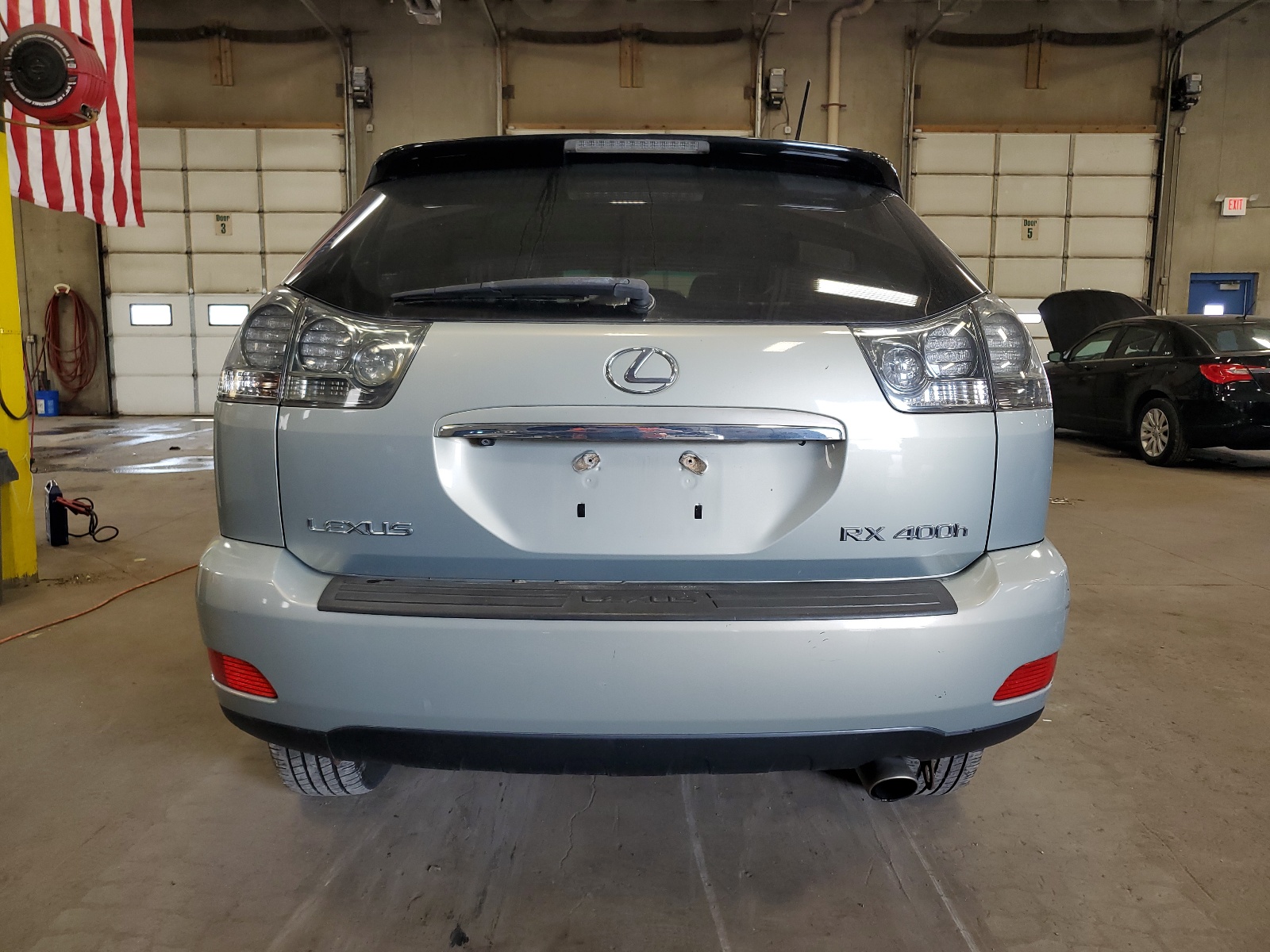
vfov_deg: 53.1
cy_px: 476
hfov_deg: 67.3
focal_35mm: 26
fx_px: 954
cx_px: 635
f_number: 1.5
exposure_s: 1/60.2
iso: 57
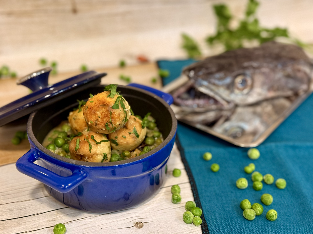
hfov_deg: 39.7
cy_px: 117
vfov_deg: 30.3
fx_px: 434
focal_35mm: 48
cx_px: 156
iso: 125
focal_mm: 6.76
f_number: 1.78
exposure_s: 1/50
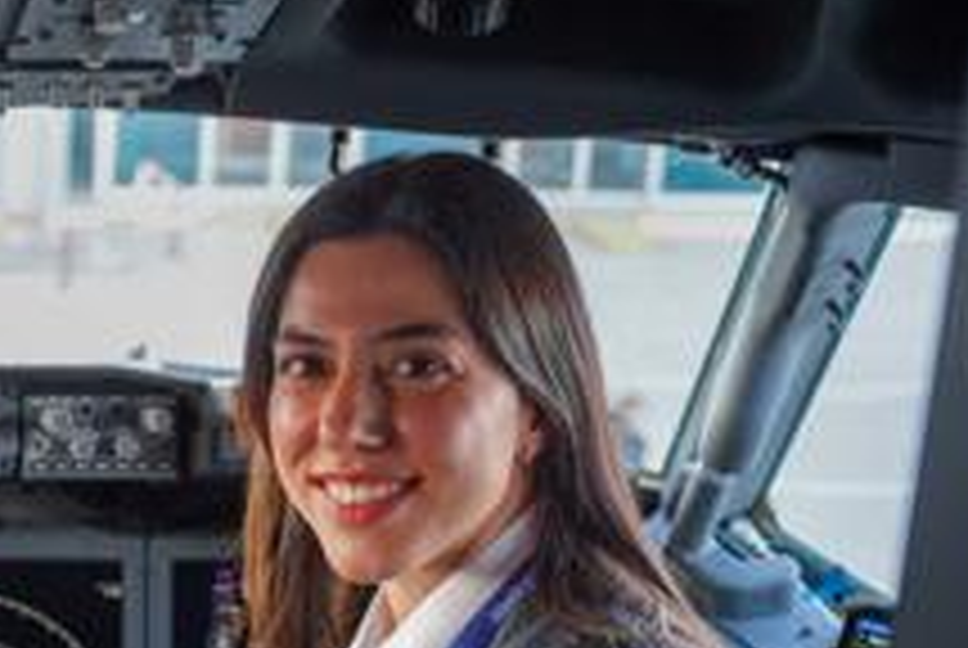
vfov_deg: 17.0
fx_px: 2154
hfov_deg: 22.5
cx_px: -313
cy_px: 526
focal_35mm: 80
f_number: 2.8
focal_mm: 28
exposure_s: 1/200
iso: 1250
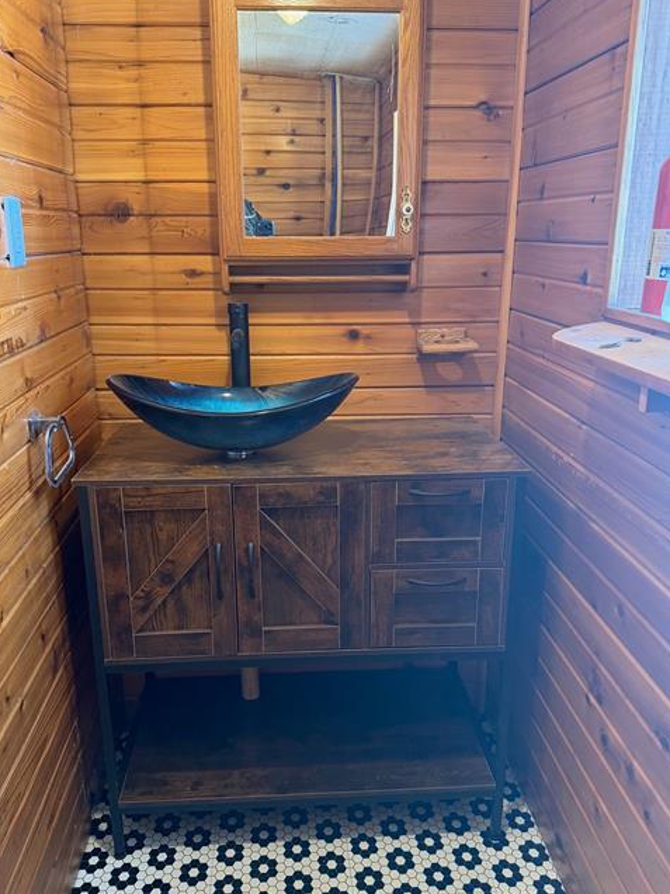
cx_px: 327
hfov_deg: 48.2
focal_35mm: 29
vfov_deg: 61.6
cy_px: 477
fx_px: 748
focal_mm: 6.76
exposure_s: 1/60
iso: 320
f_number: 1.78
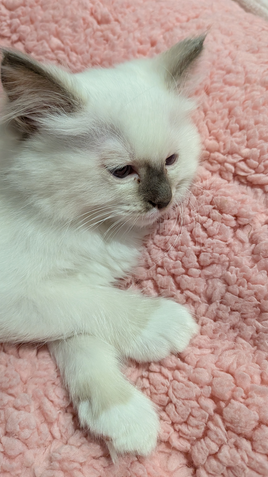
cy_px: 235
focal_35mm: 27
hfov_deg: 42.9
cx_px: 139
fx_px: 341
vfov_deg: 69.9
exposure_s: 1/100
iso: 1004
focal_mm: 4.53
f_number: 1.7
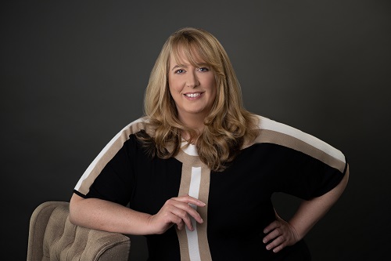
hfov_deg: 31.0
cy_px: 130
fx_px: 706
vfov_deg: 20.9
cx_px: 196
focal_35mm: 65
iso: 100
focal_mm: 65
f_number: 8
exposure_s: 1/80
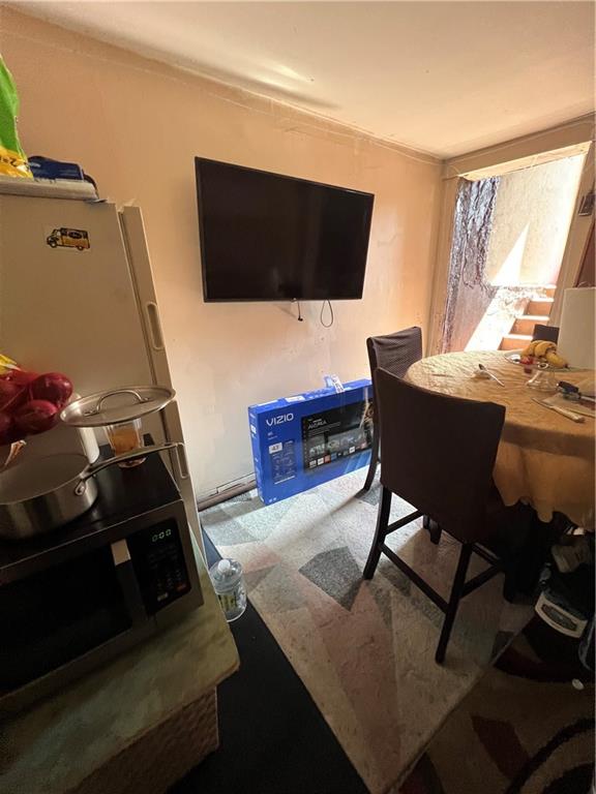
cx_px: 298
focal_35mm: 13
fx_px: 298
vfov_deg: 106.2
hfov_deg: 89.9
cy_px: 397
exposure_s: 1/60
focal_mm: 1.57
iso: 400
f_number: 1.8
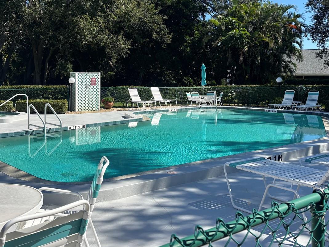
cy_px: 77
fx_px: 371
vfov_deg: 36.3
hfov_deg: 47.9
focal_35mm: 39
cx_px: 167
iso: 50
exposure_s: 1/2571
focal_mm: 5.96
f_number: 1.6
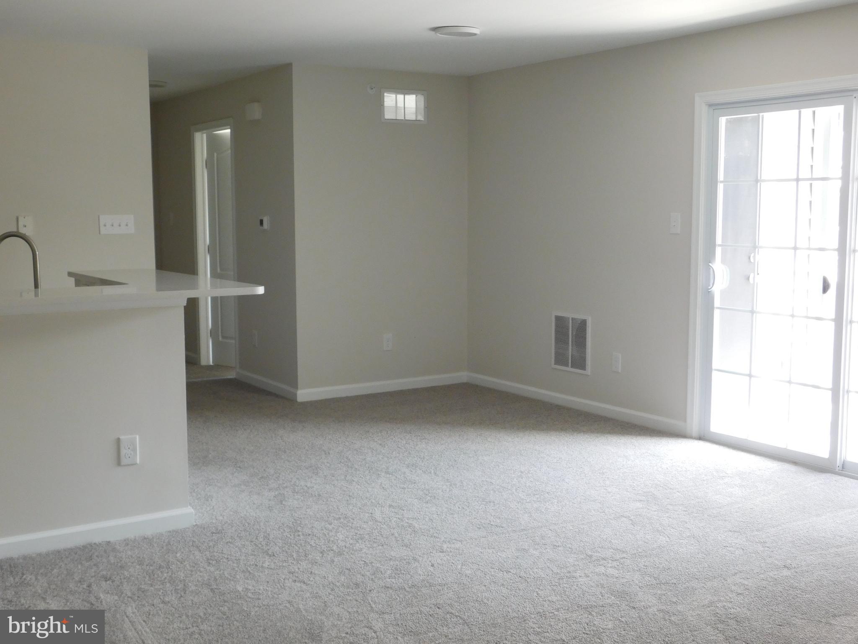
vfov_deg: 36.0
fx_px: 991
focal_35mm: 40
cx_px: 429
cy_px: 322
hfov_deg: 46.8
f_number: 3.6
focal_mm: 7.1
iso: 180
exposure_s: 1/30
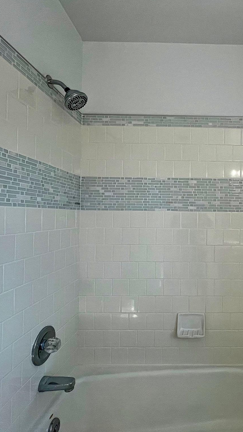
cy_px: 216
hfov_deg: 54.1
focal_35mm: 19
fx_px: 218
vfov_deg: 89.6
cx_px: 197
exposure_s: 1/120
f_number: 1.8
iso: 64
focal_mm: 1.6
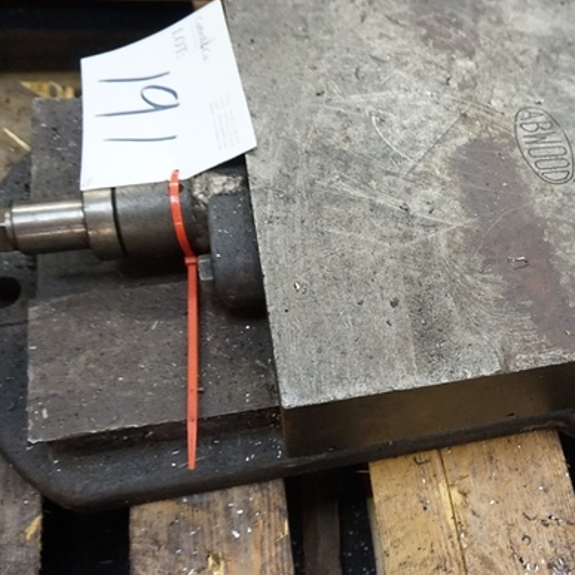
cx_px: 470
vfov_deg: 43.8
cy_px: 309
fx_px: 714
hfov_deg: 41.7
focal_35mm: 38
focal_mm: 16
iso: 3200
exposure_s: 1/100
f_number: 3.5
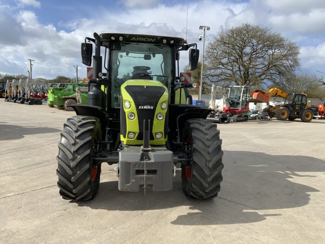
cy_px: 122
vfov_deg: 48.2
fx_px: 272
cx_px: 162
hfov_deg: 61.7
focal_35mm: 29
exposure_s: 1/1730
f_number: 1.8
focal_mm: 3
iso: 16
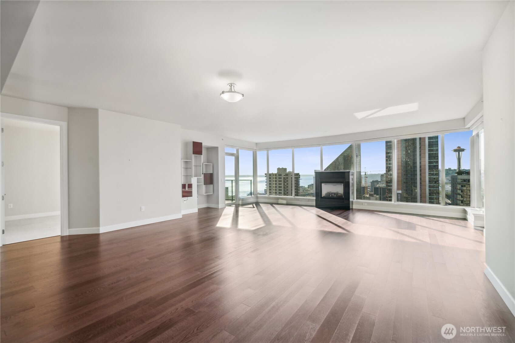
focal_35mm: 14
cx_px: 258
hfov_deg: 104.3
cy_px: 172
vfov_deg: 81.2
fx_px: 200
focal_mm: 14
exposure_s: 1/2000
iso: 200
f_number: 8
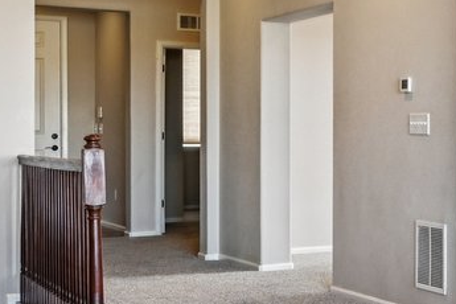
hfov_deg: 19.0
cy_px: 116
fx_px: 1051
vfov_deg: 16.4
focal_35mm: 83
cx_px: 812
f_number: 10
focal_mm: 14
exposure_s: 1/15
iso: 180
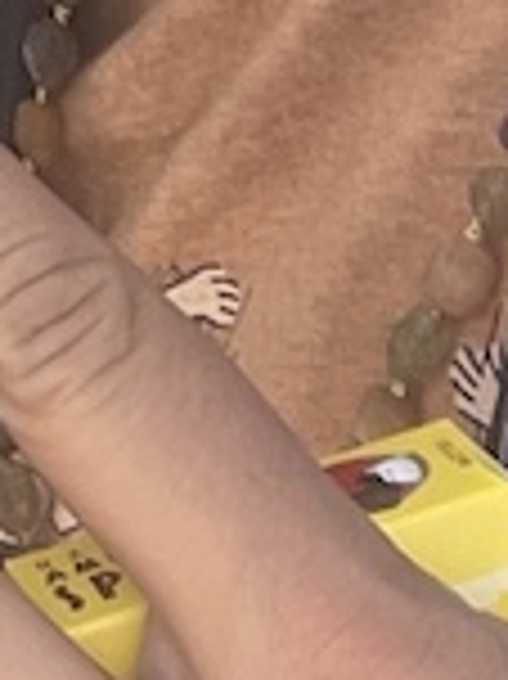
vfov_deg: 8.1
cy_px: -1437
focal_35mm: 204
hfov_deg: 6.5
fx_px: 3997
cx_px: -1160
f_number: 2.2
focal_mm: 2.71
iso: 25
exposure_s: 1/132
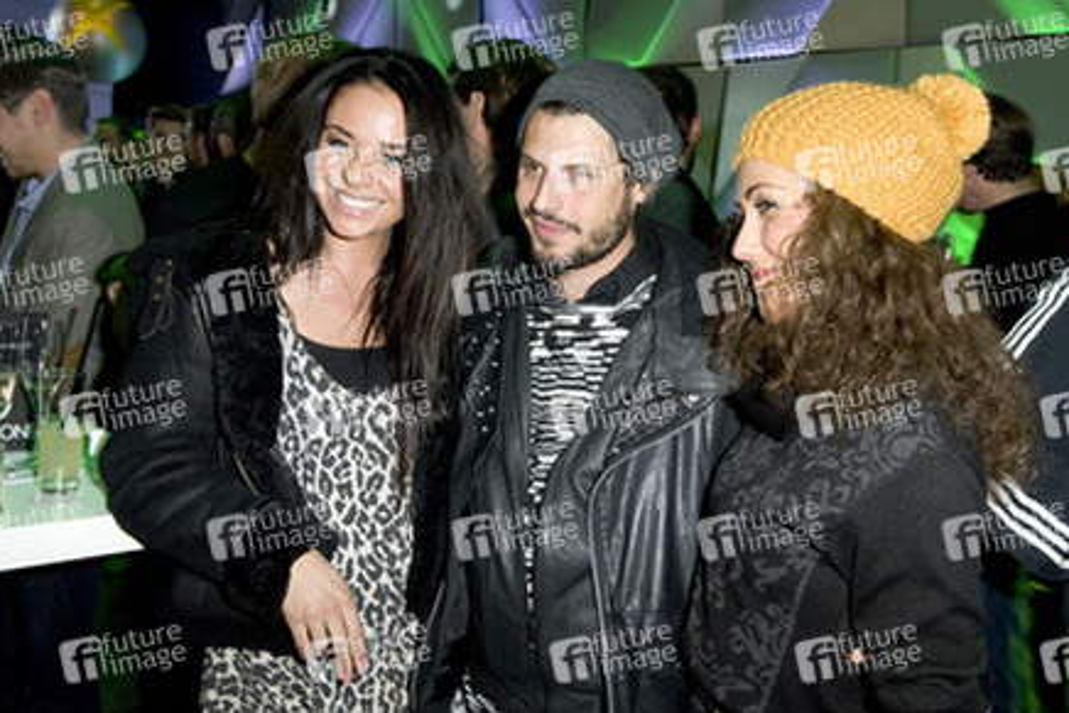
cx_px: 547
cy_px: 348
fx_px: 980
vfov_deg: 40.0
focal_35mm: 33
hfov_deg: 57.2
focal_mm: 32
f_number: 5.6
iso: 1000
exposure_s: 1/30
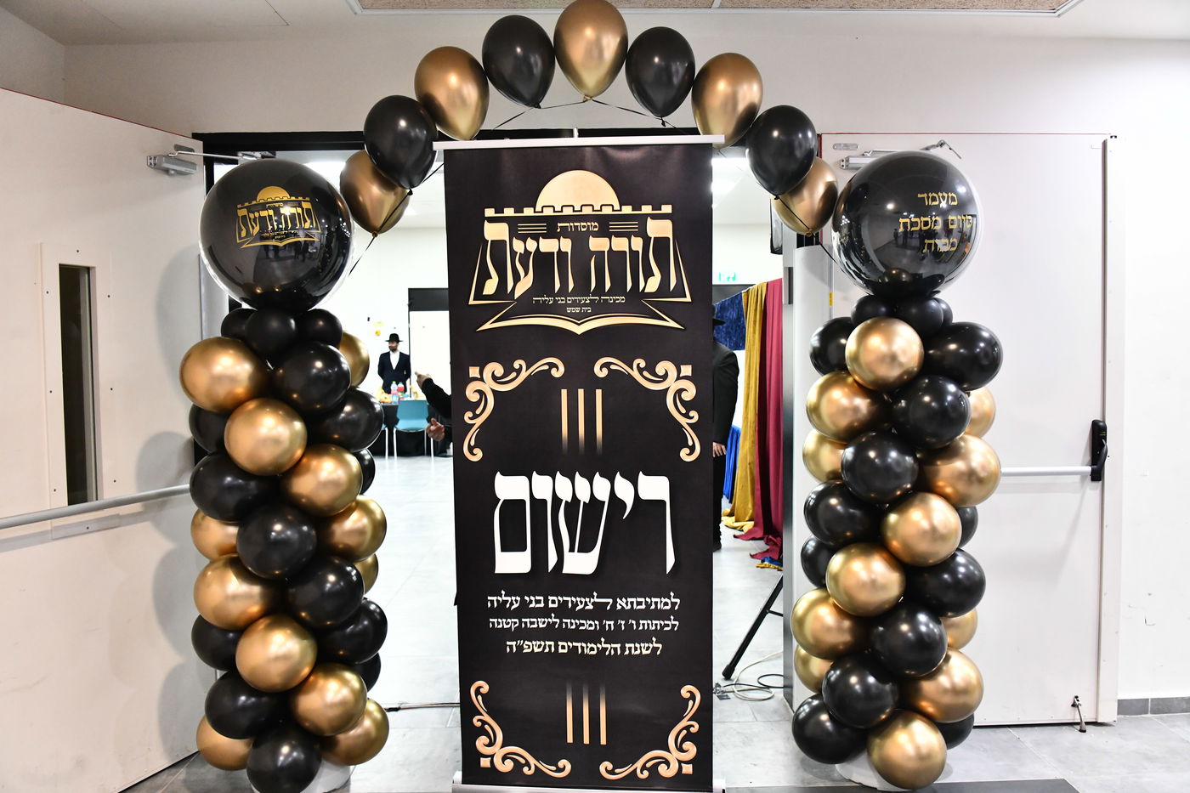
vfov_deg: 46.4
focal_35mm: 28
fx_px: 925
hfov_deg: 65.5
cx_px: 595
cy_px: 396
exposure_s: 1/60
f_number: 5.6
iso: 3200
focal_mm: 28
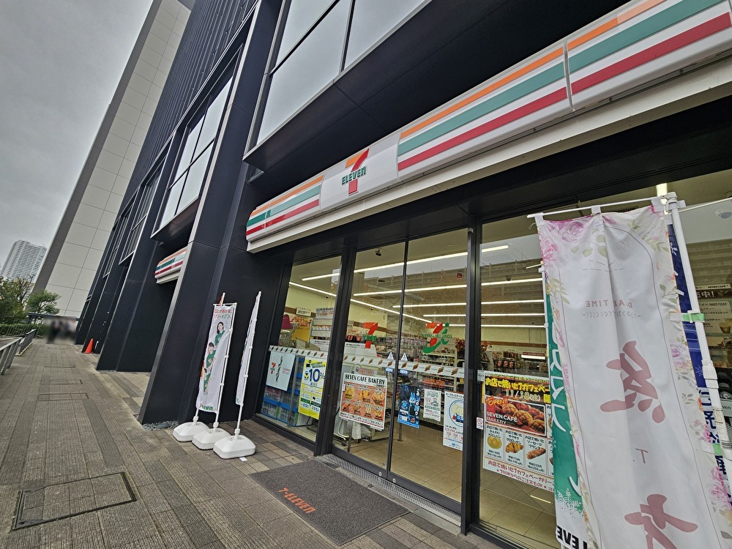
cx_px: 366
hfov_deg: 106.2
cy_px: 274
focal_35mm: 13
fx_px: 275
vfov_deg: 89.9
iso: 50
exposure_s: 1/174
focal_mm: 2.2
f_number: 2.2
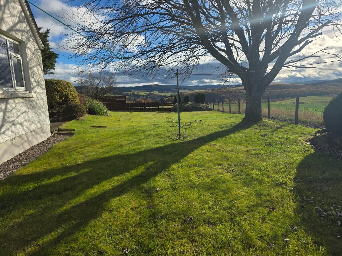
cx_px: 171
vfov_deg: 58.9
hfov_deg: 73.9
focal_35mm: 23
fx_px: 227
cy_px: 128
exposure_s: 1/7061
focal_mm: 6.3
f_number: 1.7
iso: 80
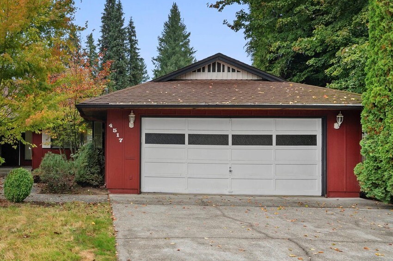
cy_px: 145
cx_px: 75
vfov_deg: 36.8
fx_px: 393
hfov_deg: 49.8
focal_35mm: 36
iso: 200
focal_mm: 18
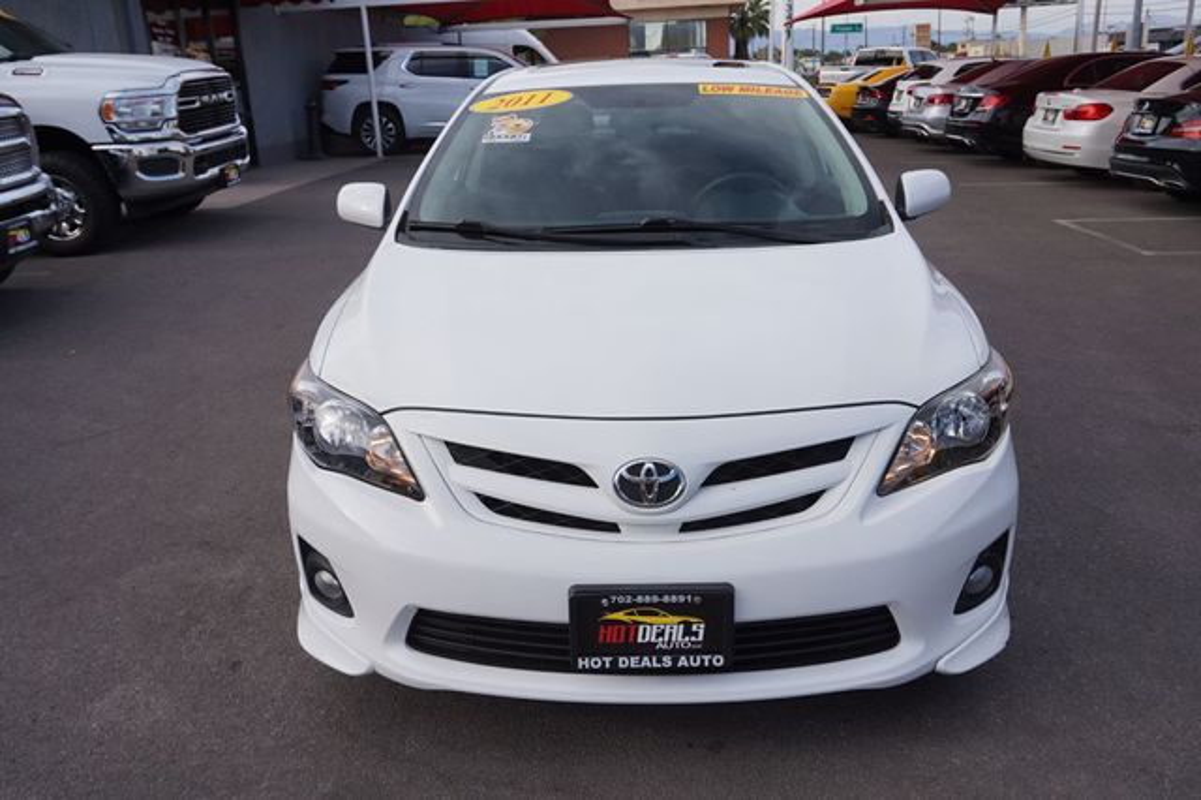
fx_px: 1000
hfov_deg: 62.0
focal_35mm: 30
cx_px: 600
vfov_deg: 43.6
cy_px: 400
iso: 100
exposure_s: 1/250
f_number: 7.1
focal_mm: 20
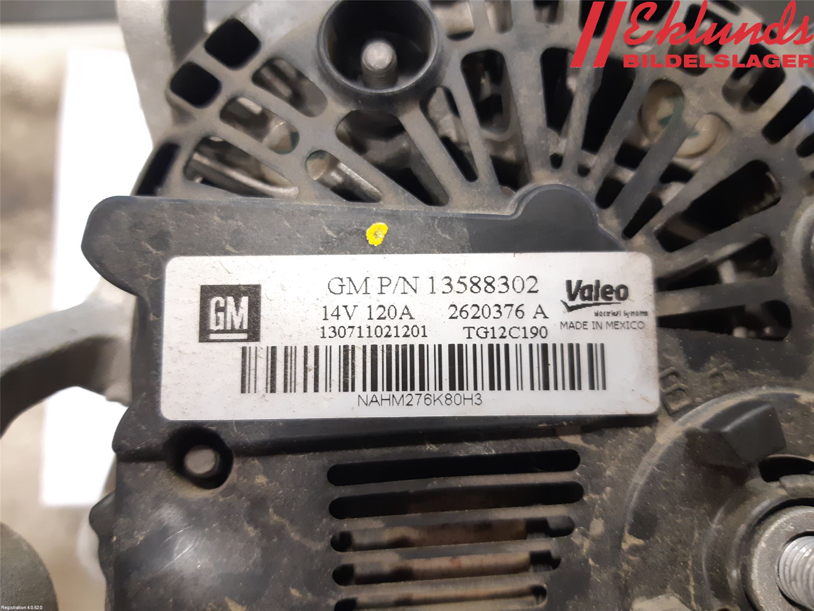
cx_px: 407
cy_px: 306
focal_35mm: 26
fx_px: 611
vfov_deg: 53.1
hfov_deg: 67.3
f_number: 1.7
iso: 250
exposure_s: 1/33
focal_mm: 3.93
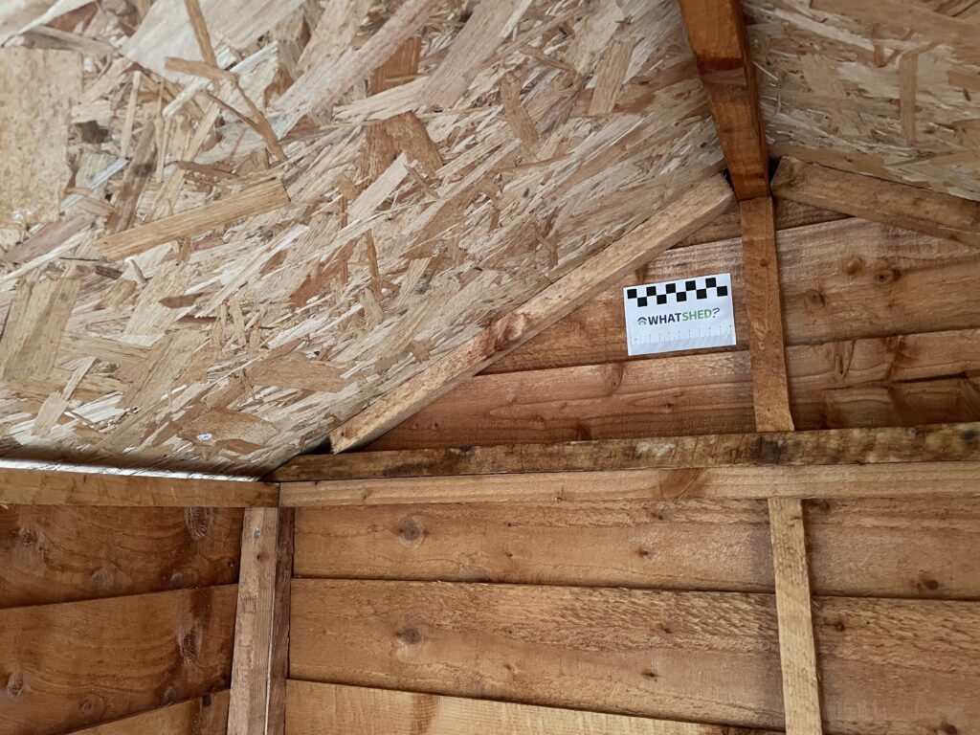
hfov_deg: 67.3
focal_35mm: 26
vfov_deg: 53.1
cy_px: 368
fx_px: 736
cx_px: 490
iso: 640
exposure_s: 1/30
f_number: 1.6
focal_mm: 4.2
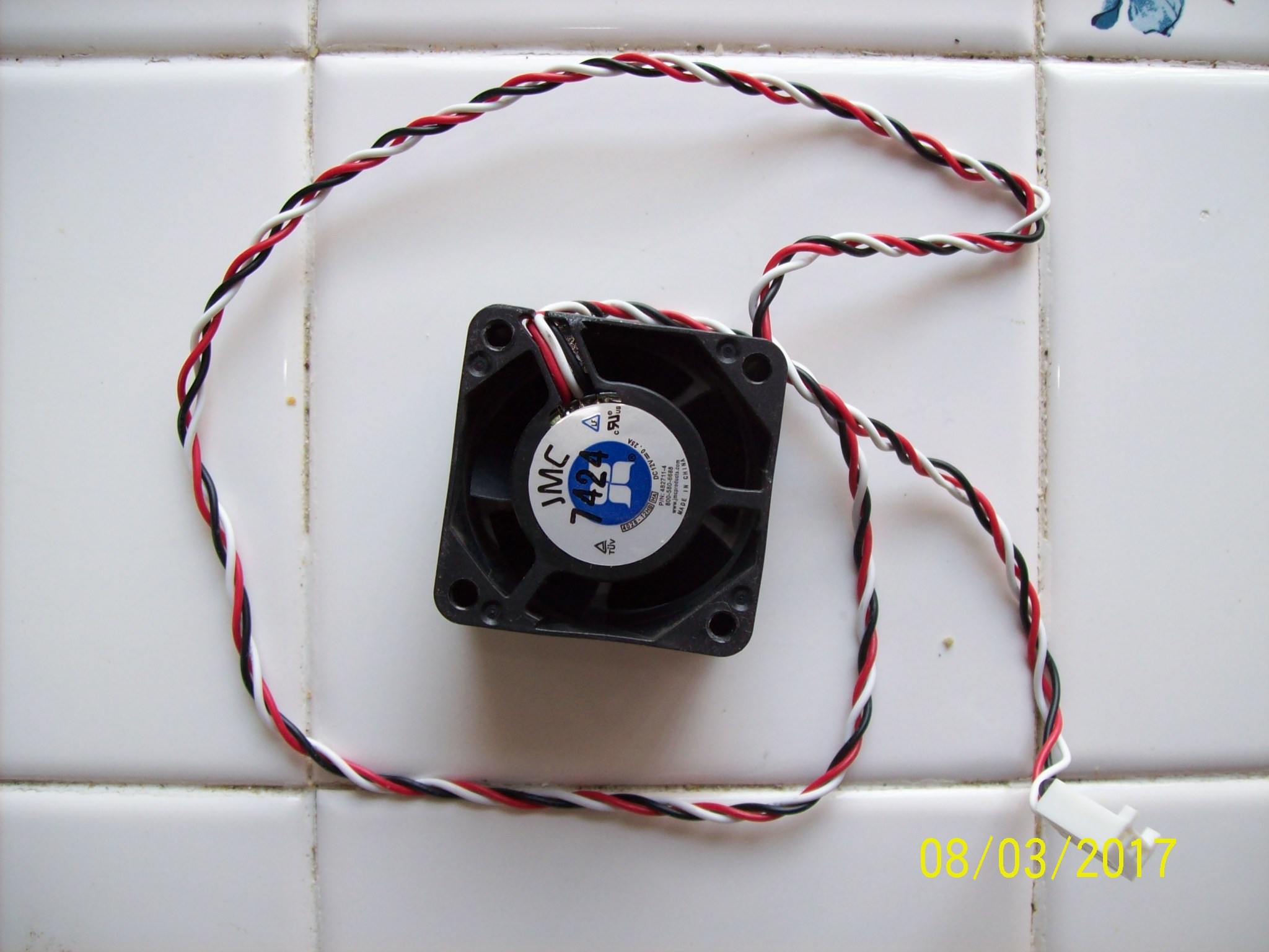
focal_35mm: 36
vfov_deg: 39.7
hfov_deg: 51.4
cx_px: 634
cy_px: 476
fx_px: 1320
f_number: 2.7
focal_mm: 6
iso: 80
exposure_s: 1/76.2
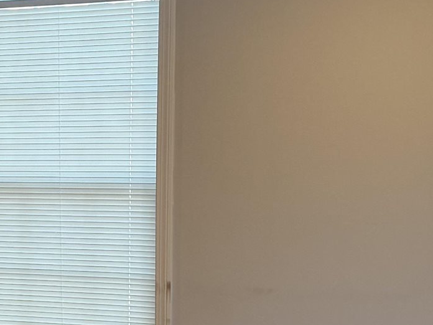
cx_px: -75
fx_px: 1326
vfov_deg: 13.8
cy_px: 285
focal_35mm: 106
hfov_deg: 17.7
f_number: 1.78
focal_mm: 6.76
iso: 125
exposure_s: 1/122
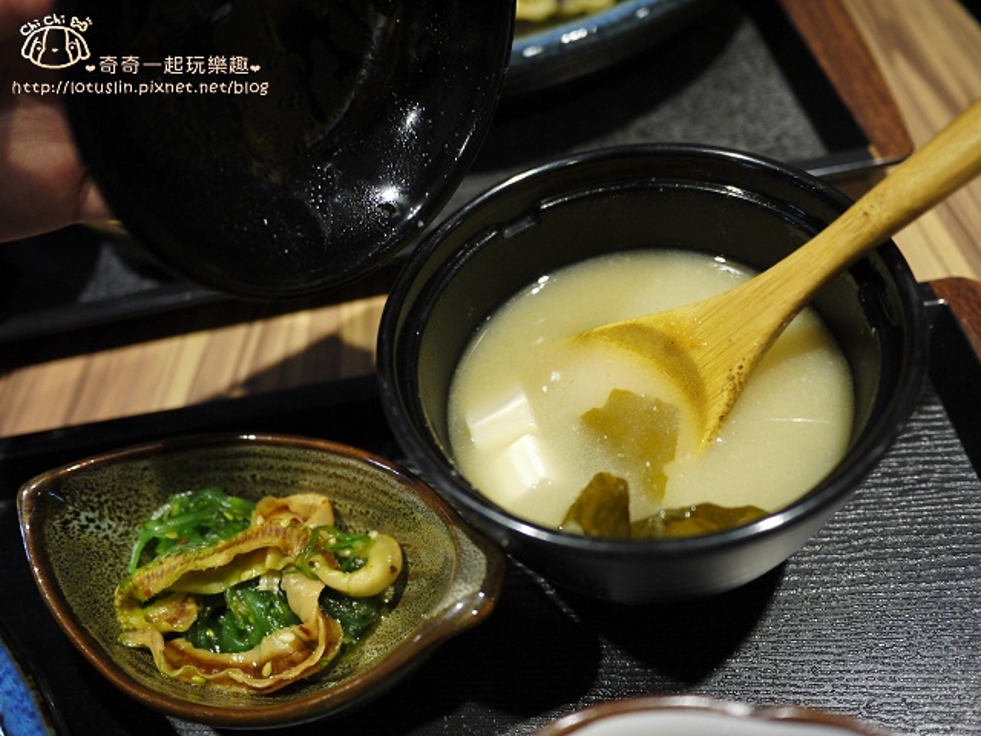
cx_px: 490
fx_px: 794
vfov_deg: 49.7
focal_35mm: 28
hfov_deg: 63.4
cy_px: 368
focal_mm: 14
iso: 400
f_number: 2.5
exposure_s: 1/50
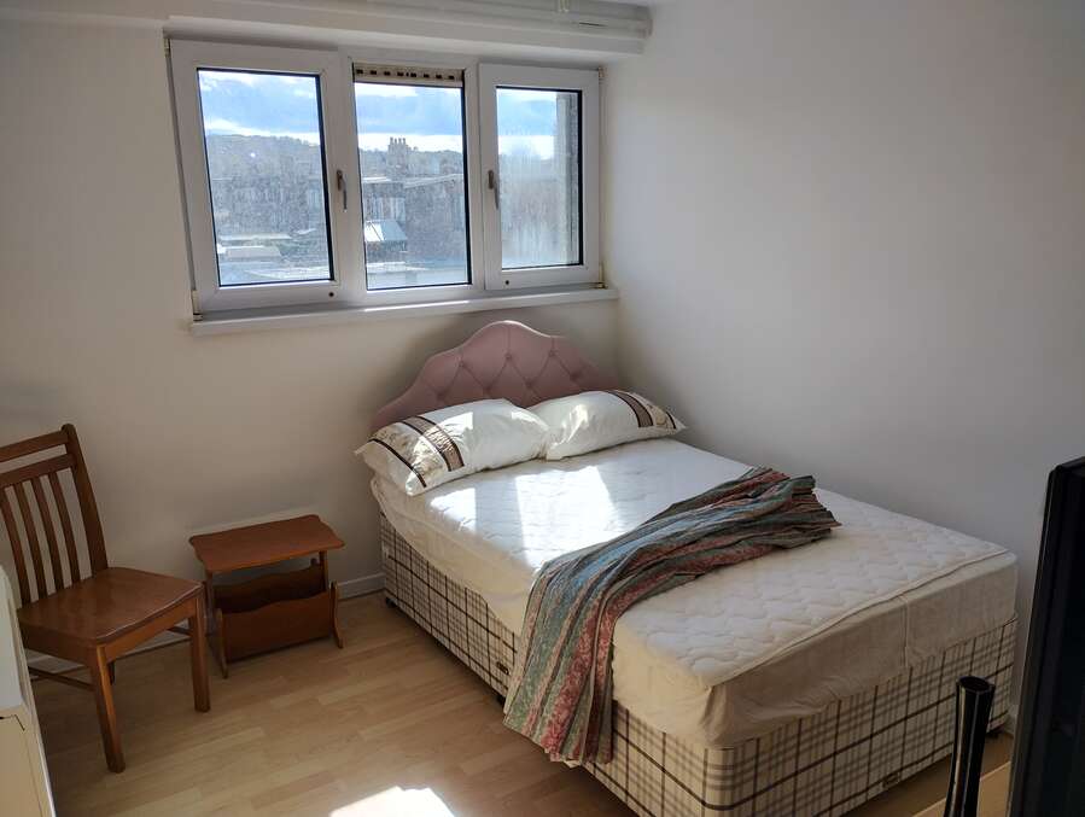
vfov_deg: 49.9
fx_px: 879
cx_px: 542
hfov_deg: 63.4
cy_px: 408
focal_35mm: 28
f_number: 1.8
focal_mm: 4.27
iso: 100
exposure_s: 1/292
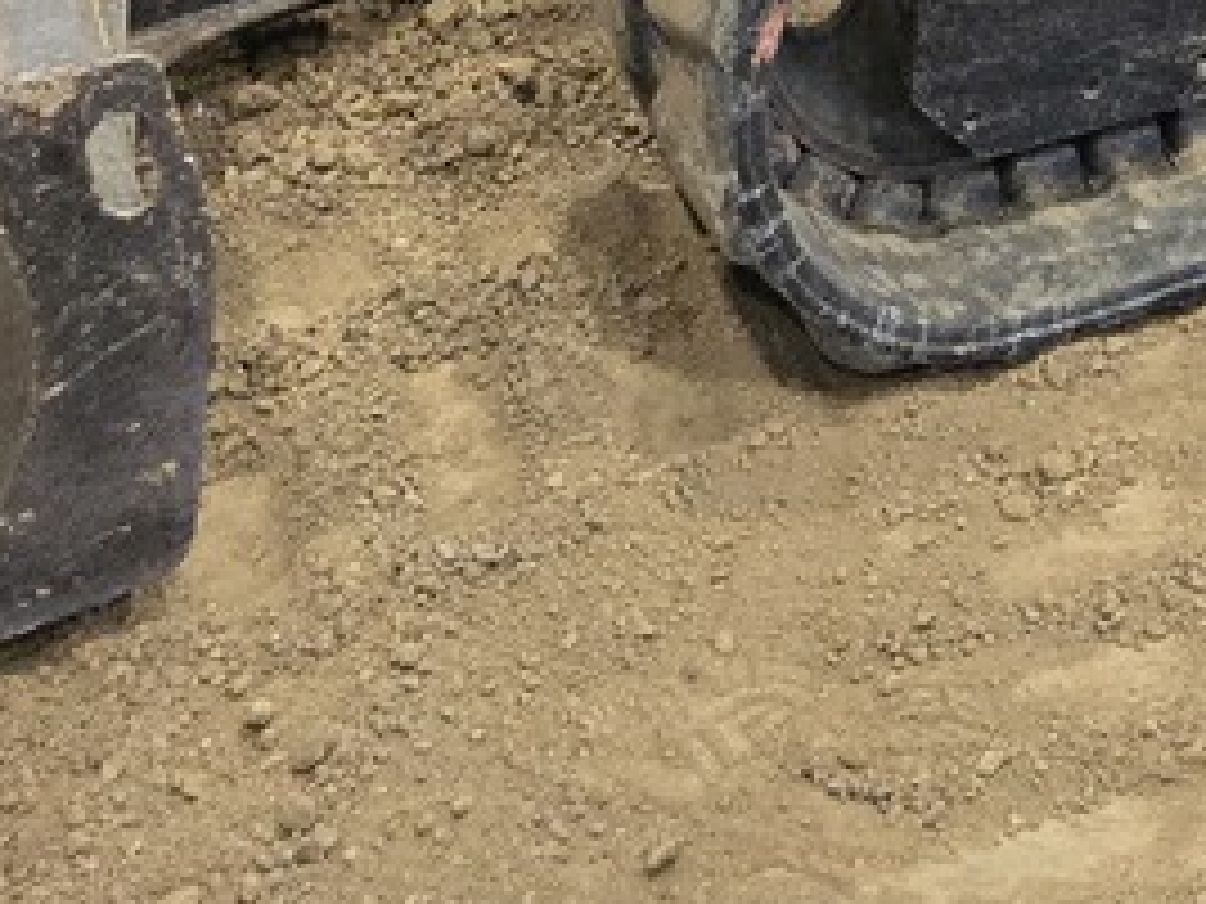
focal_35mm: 88
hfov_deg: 20.7
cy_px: -1376
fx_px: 3066
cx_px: 1472
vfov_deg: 12.5
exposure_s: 1/120
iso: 400
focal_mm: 6.3
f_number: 1.7
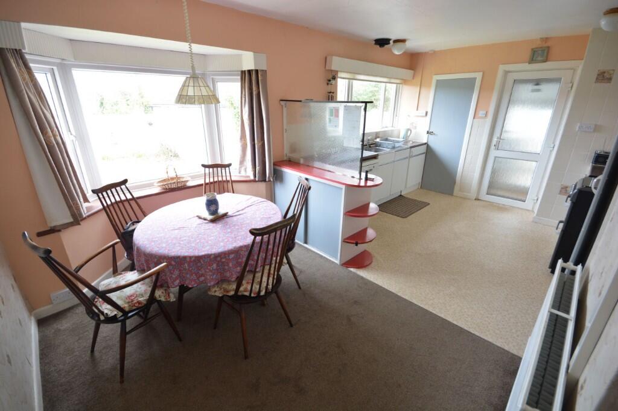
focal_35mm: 15
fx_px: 257
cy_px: 206
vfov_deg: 77.3
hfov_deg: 100.4
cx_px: 309
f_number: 8
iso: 400
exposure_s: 1/8
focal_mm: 10
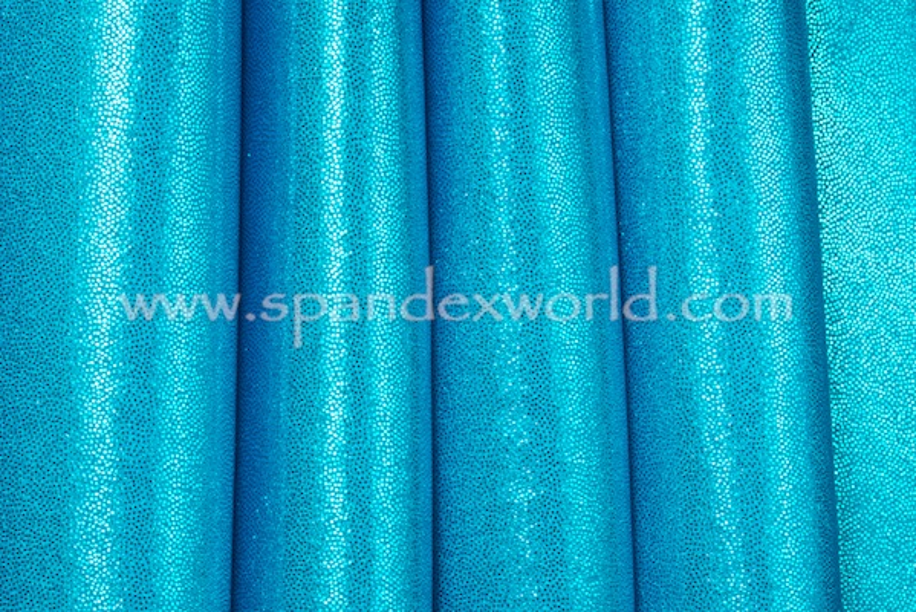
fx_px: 4582
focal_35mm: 180
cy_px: 306
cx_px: 458
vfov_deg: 7.6
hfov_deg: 11.4
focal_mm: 120
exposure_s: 1/200
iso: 200
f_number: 16
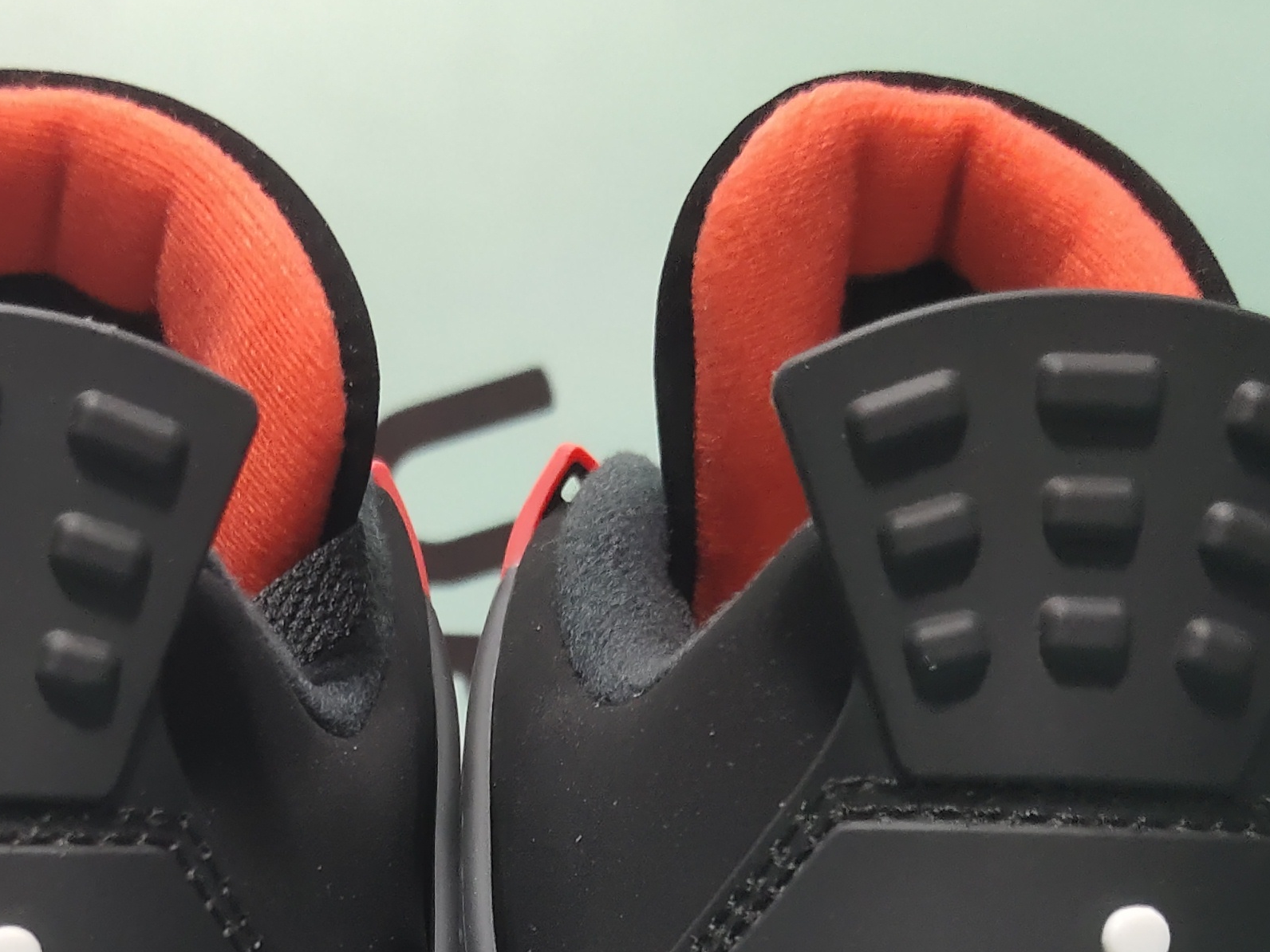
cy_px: 1068
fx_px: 2788
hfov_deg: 25.4
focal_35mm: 76
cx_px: 350
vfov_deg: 18.6
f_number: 1.79
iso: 176
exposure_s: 1/100
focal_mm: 4.35
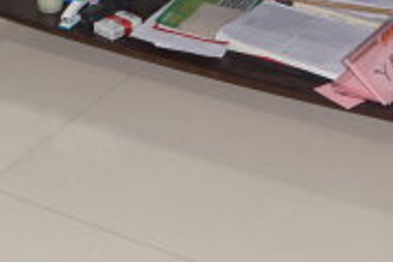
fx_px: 1397
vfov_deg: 10.1
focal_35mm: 128
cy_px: -201
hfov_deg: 16.0
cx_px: 221
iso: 250
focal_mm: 16
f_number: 2.8
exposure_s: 1/60
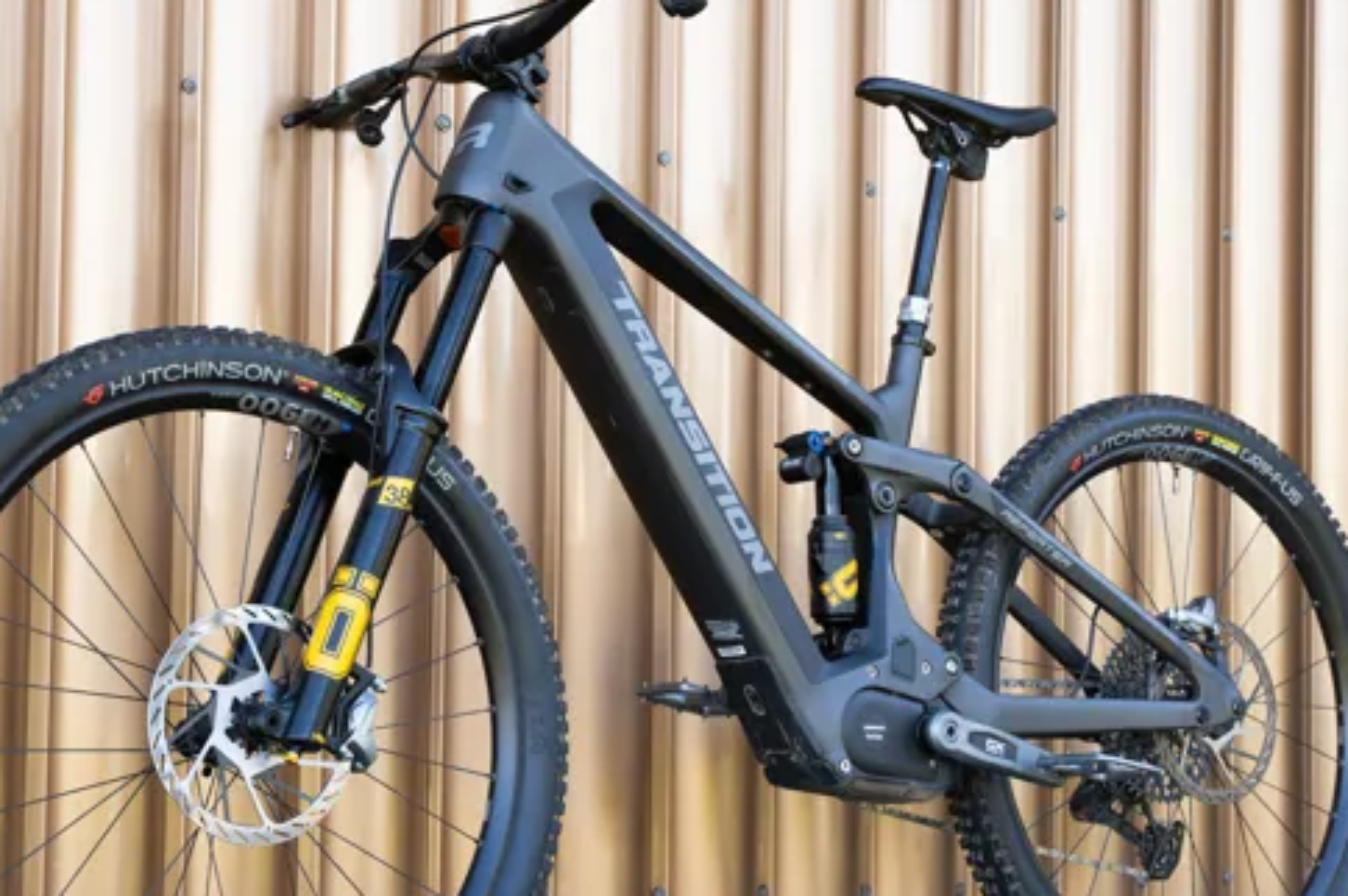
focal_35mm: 86
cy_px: 522
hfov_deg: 23.6
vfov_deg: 15.9
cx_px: 588
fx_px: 3218
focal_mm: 52
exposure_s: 1/250
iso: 320
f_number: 4.5
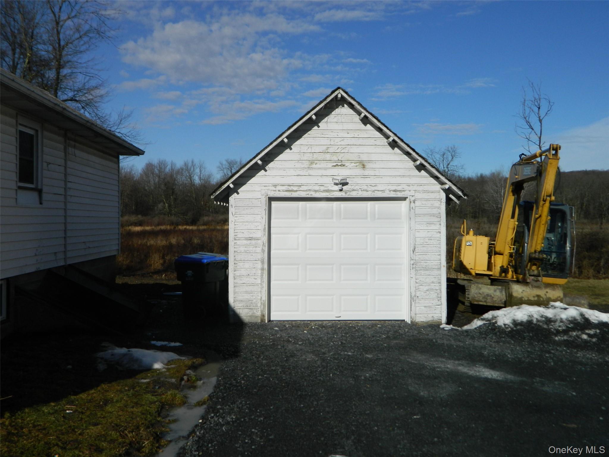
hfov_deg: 52.6
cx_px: 304
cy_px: 228
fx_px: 616
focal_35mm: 35
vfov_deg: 40.7
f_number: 9.4
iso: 80
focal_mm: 6.2
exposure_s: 1/400
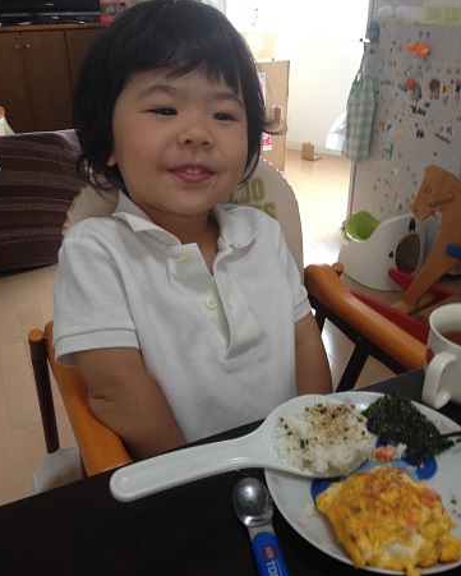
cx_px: 227
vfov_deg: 51.5
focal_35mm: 35
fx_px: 597
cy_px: 269
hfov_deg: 42.2
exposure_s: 1/20
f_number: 2.4
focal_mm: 4.12
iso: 100
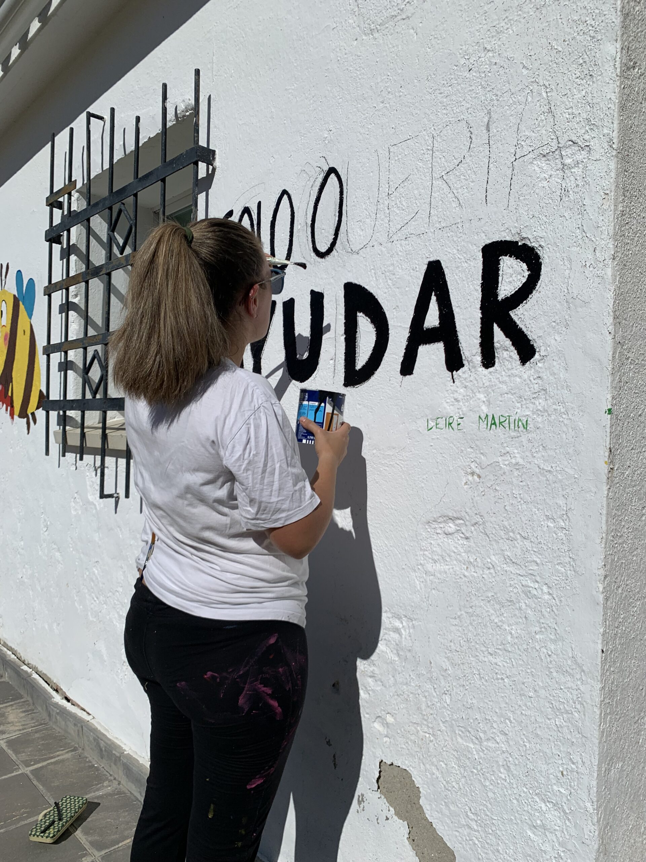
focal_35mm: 26
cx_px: 323
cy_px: 431
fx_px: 647
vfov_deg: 67.3
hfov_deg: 53.1
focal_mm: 4.25
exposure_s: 1/11765
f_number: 1.8
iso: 25
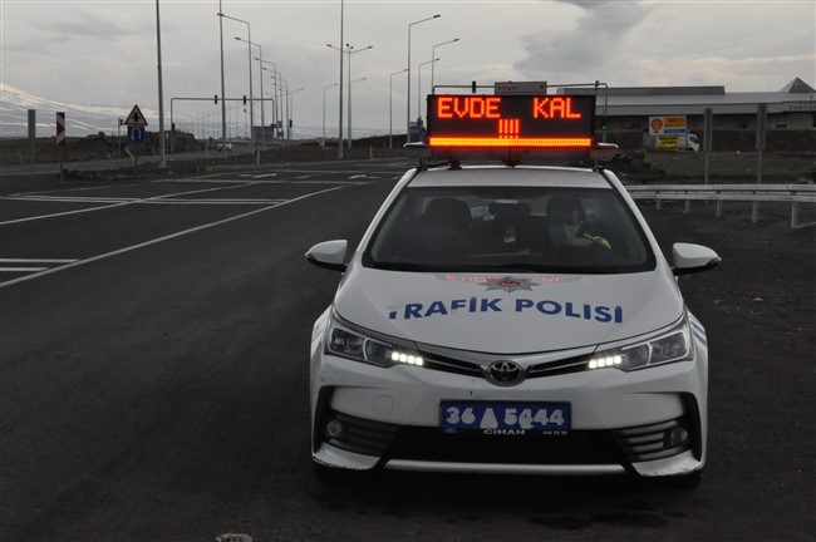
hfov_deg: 26.0
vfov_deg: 17.5
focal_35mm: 78
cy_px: 271
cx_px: 408
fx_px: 1766
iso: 2000
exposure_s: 1/400
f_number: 20
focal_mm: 52
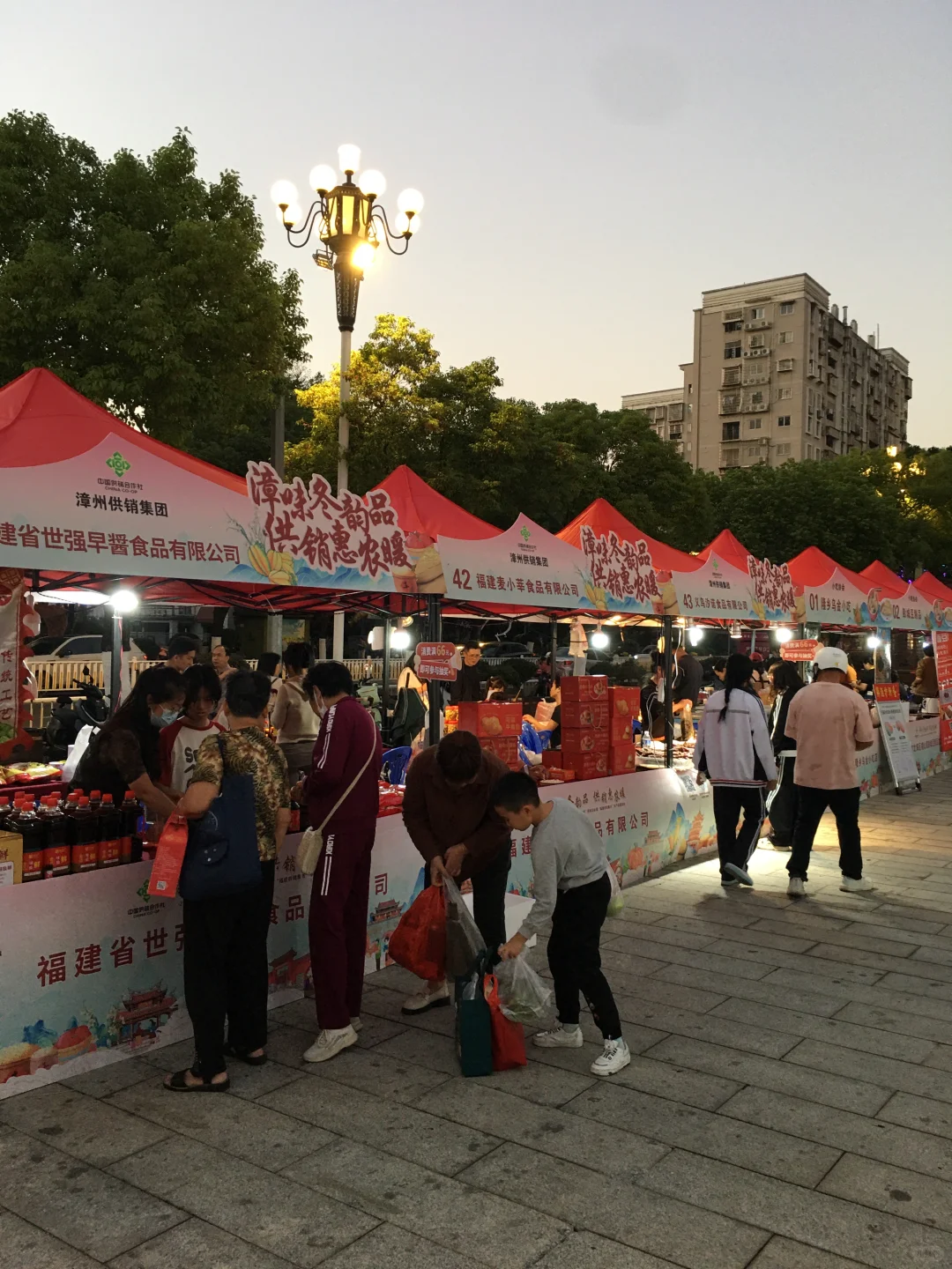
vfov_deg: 61.7
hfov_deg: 48.2
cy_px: 634
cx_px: 476
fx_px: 1063
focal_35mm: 29
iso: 64
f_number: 2.2
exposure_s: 1/33
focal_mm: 4.15
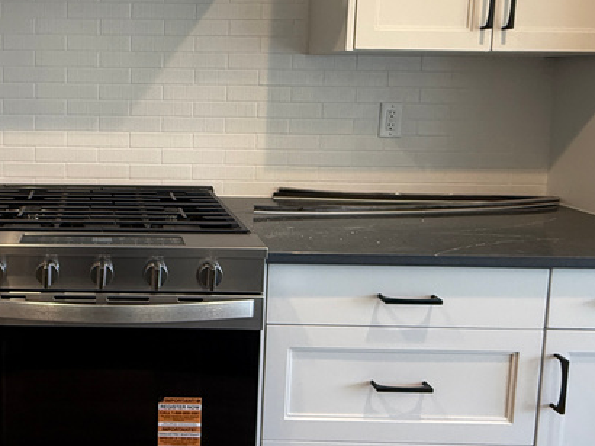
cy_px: 132
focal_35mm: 35
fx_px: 601
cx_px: 94
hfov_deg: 48.7
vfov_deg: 39.9
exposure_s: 1/120
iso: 200
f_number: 2.2
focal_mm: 2.22
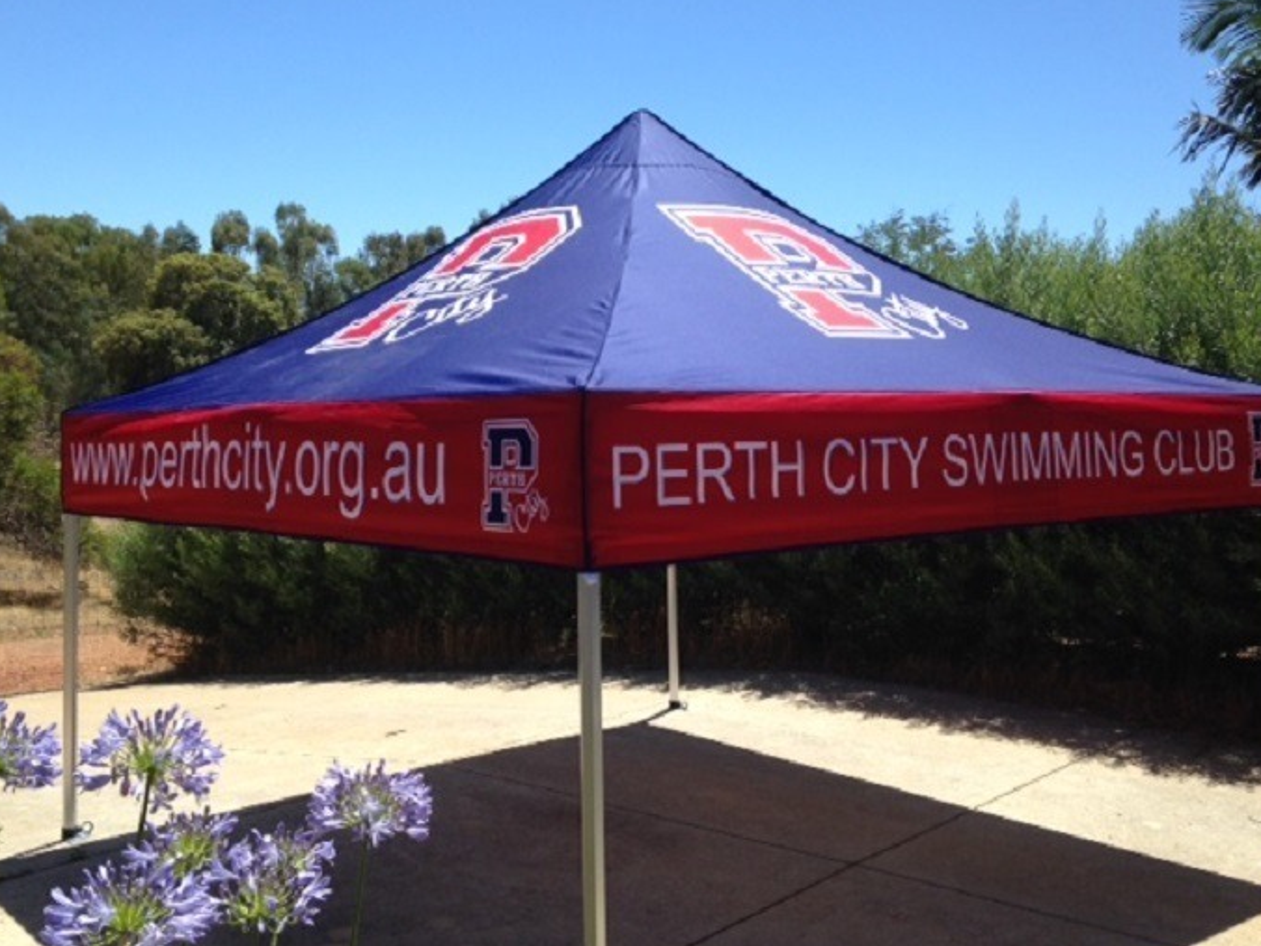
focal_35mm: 39
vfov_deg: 36.8
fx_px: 1421
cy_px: 451
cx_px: 594
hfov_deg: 47.8
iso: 50
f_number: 2.4
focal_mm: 4.12
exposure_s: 1/1106
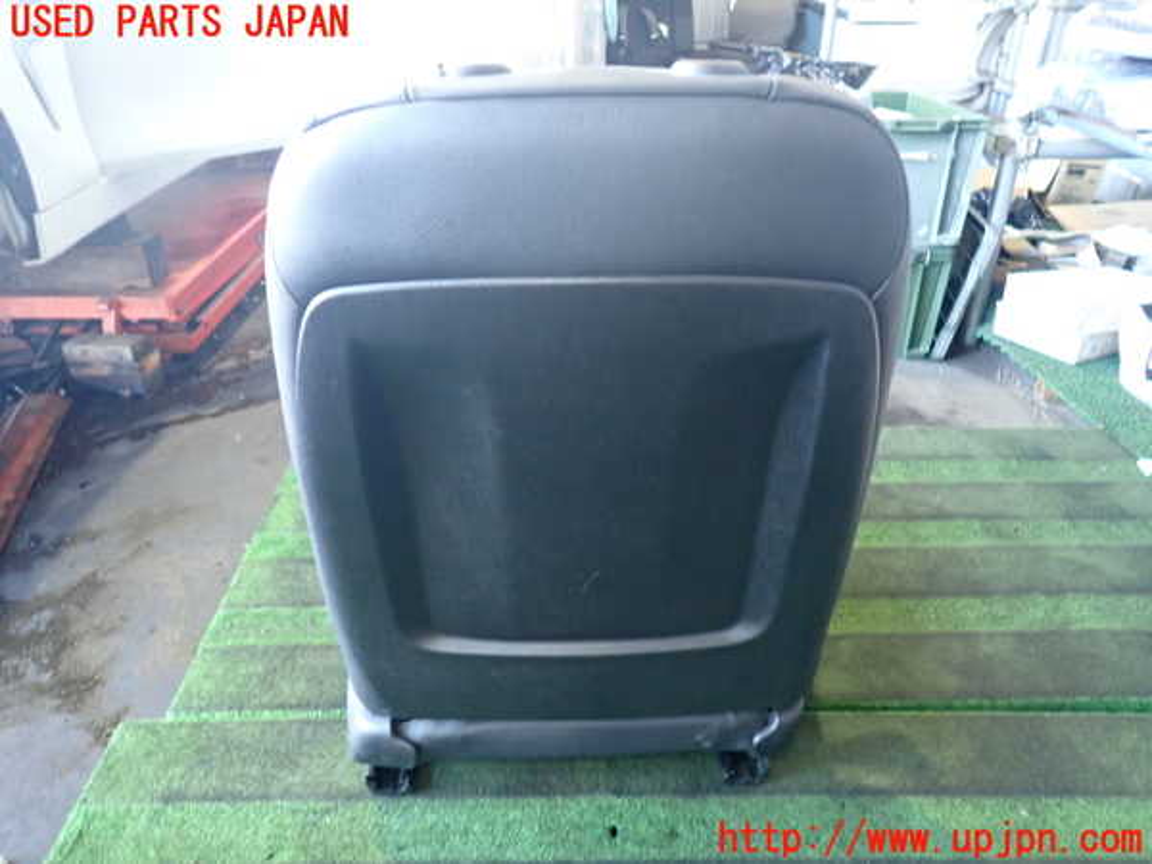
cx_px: 576
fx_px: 832
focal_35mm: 25
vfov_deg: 54.9
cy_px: 432
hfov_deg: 69.4
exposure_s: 1/30
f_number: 2
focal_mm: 4.5
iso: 500
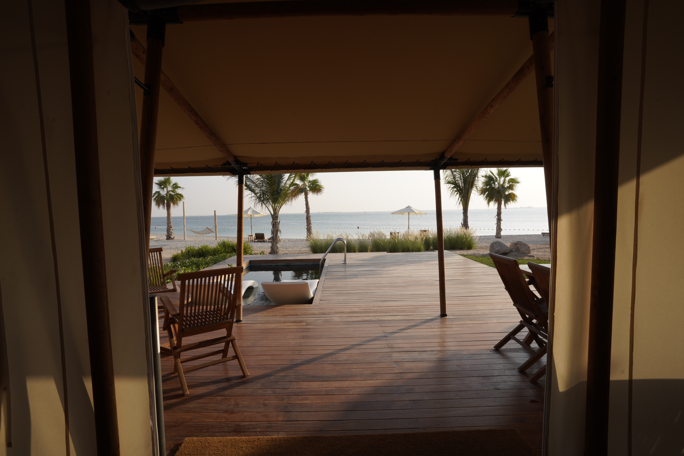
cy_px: 228
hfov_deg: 90.0
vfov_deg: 67.4
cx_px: 342
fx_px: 342
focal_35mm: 18
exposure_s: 1/125
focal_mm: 18
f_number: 10
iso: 200
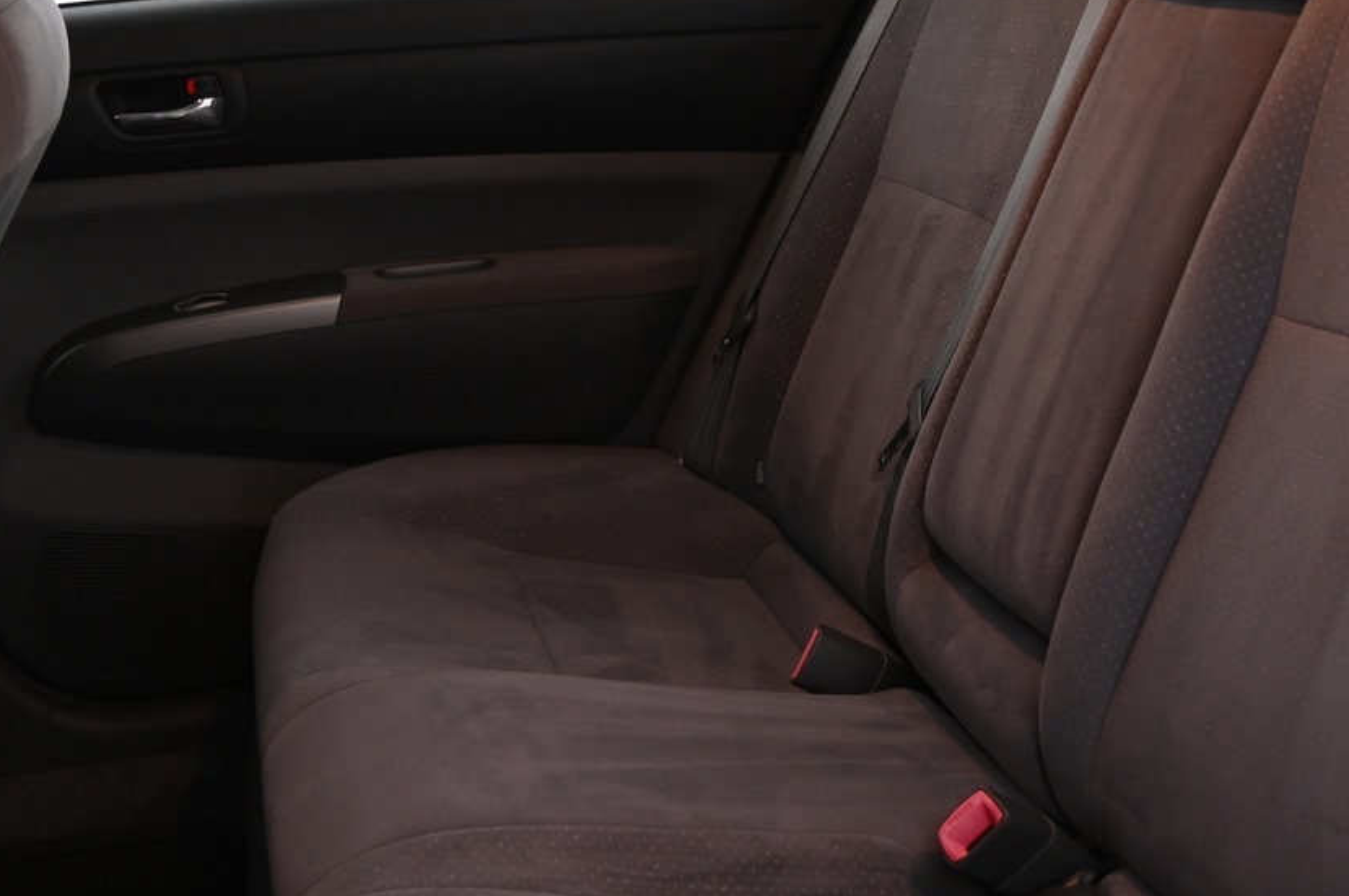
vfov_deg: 28.6
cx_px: 809
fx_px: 1759
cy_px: 452
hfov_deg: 41.8
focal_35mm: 47
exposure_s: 1/30
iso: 2000
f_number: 4
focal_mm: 24
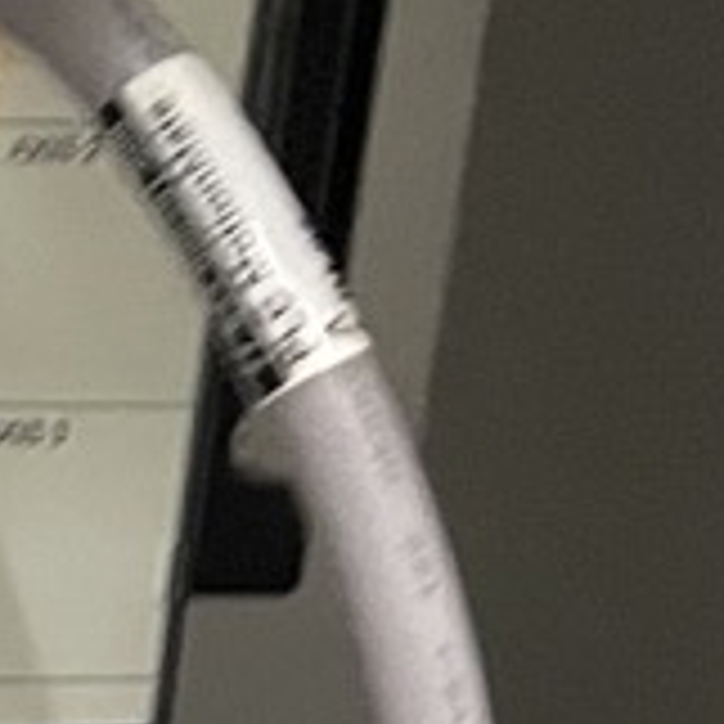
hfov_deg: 8.1
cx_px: -1601
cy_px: 1102
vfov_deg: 9.6
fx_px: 4165
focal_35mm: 176
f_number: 1.6
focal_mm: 5.1
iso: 640
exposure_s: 1/30
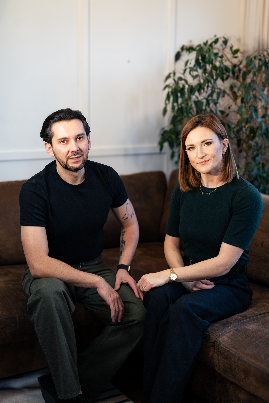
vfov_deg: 39.6
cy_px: 202
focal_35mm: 50
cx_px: 134
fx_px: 560
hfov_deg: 27.0
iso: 1600
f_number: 4
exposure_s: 1/160
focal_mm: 50
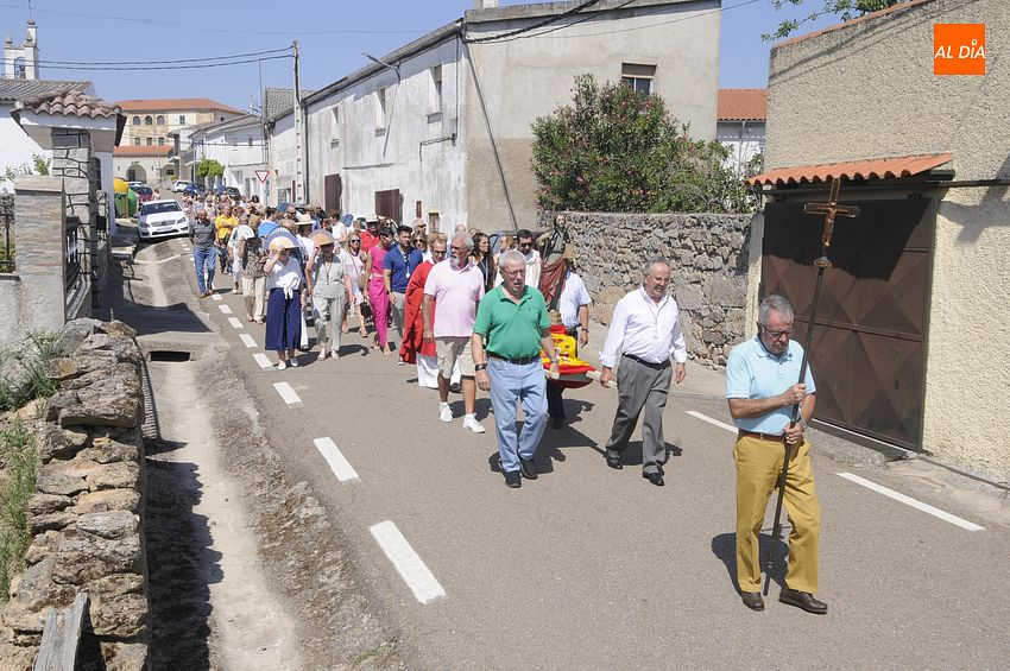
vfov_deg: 36.8
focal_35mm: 36
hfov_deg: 53.2
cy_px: 336
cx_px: 505
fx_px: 1009
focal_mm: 24
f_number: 13
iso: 200
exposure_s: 1/160
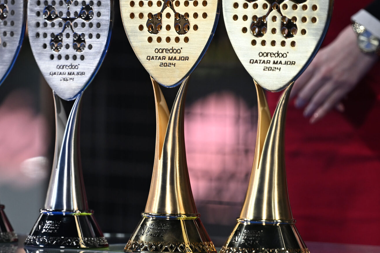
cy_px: 165
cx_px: 141
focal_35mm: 352
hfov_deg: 5.9
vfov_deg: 3.9
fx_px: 3716
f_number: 2.8
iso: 640
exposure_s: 1/500
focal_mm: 180
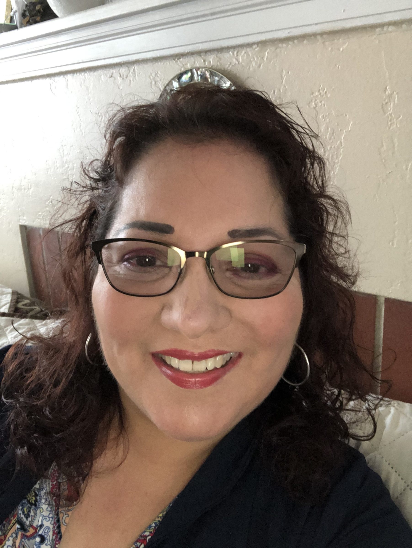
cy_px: 274
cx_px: 206
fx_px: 507
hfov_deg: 44.2
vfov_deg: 56.8
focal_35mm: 32
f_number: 2.2
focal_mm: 2.87
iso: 250
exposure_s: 1/30
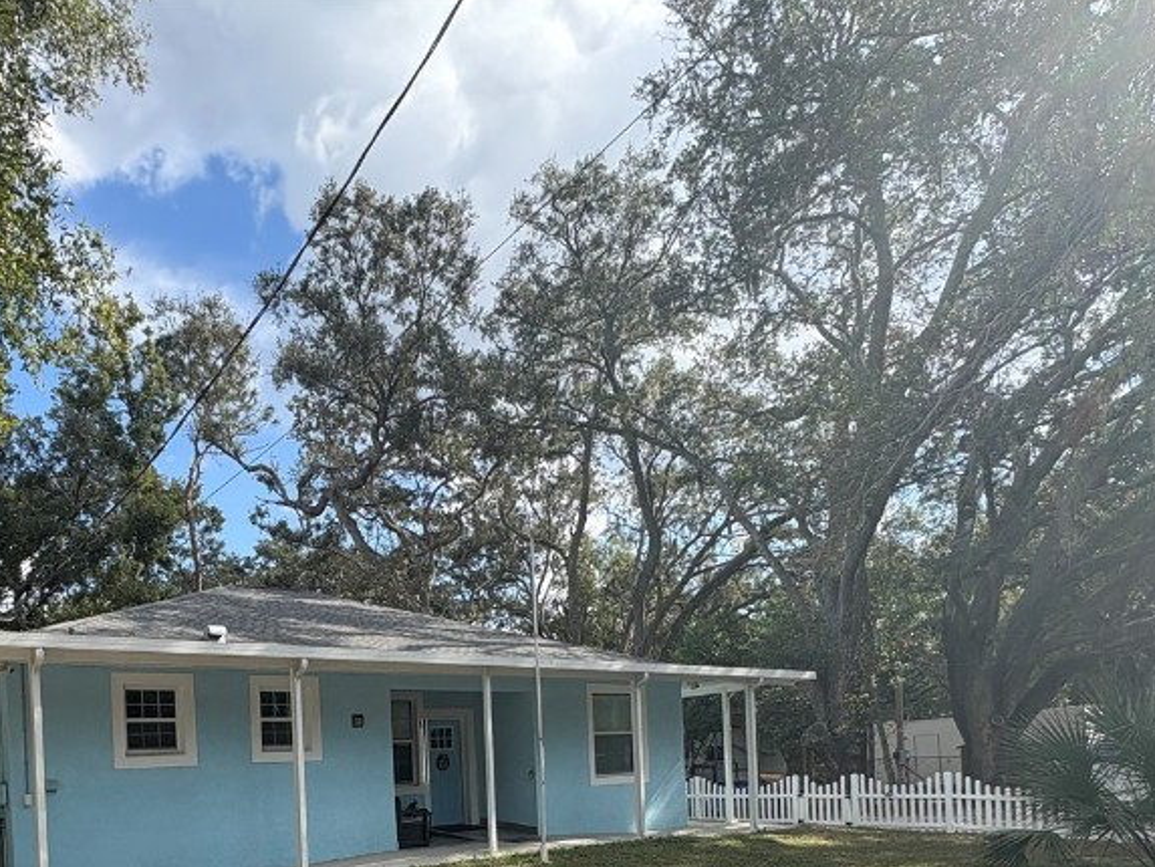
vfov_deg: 49.3
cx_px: 320
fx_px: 834
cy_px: 770
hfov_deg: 66.0
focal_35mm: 25
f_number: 2.2
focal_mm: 2.22
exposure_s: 1/544
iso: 40
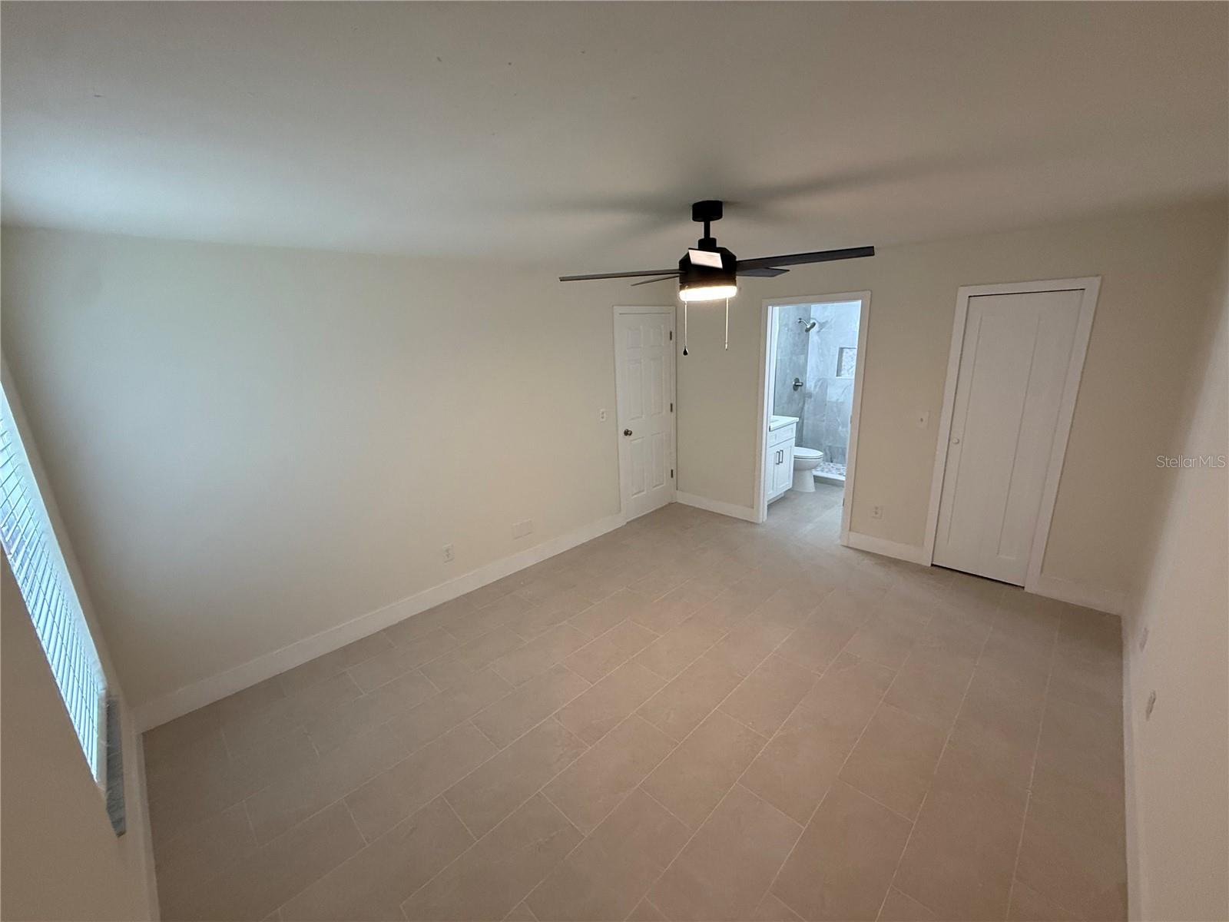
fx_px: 497
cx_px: 614
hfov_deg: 102.1
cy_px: 461
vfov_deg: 85.7
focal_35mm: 14
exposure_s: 1/120
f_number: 2.2
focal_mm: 2.22
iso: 400
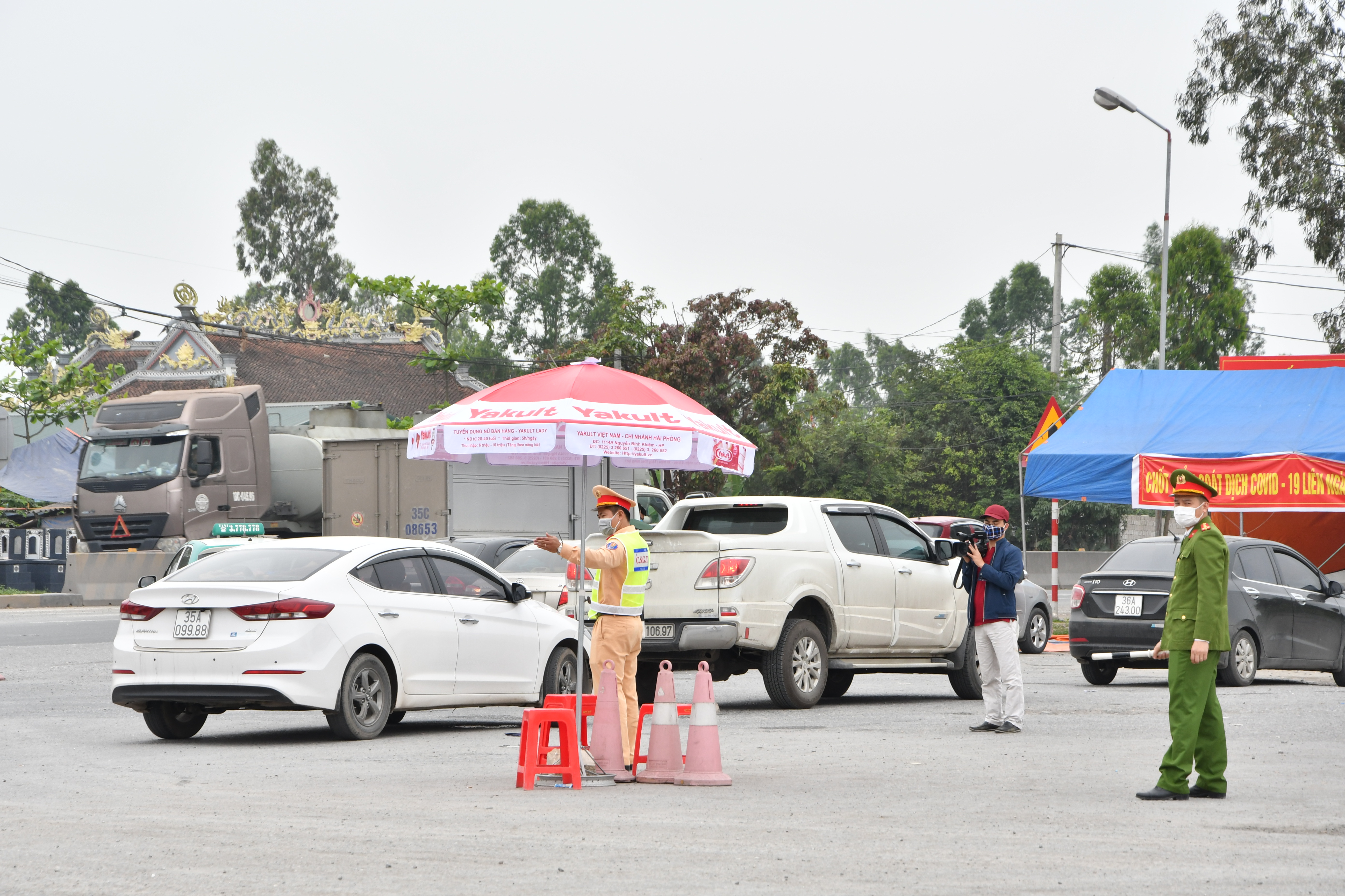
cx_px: 672
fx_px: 4763
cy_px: 448
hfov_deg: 16.1
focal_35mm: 128
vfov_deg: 10.8
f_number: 13
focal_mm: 85
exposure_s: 1/200
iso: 320
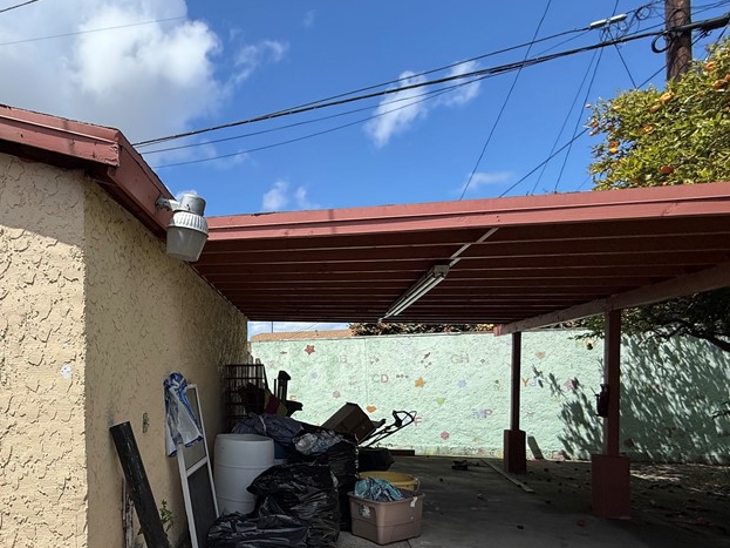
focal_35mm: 23
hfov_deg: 67.4
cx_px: 151
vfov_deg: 56.8
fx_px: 485
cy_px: 390
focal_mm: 2.22
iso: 50
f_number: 2.2
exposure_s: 1/2506
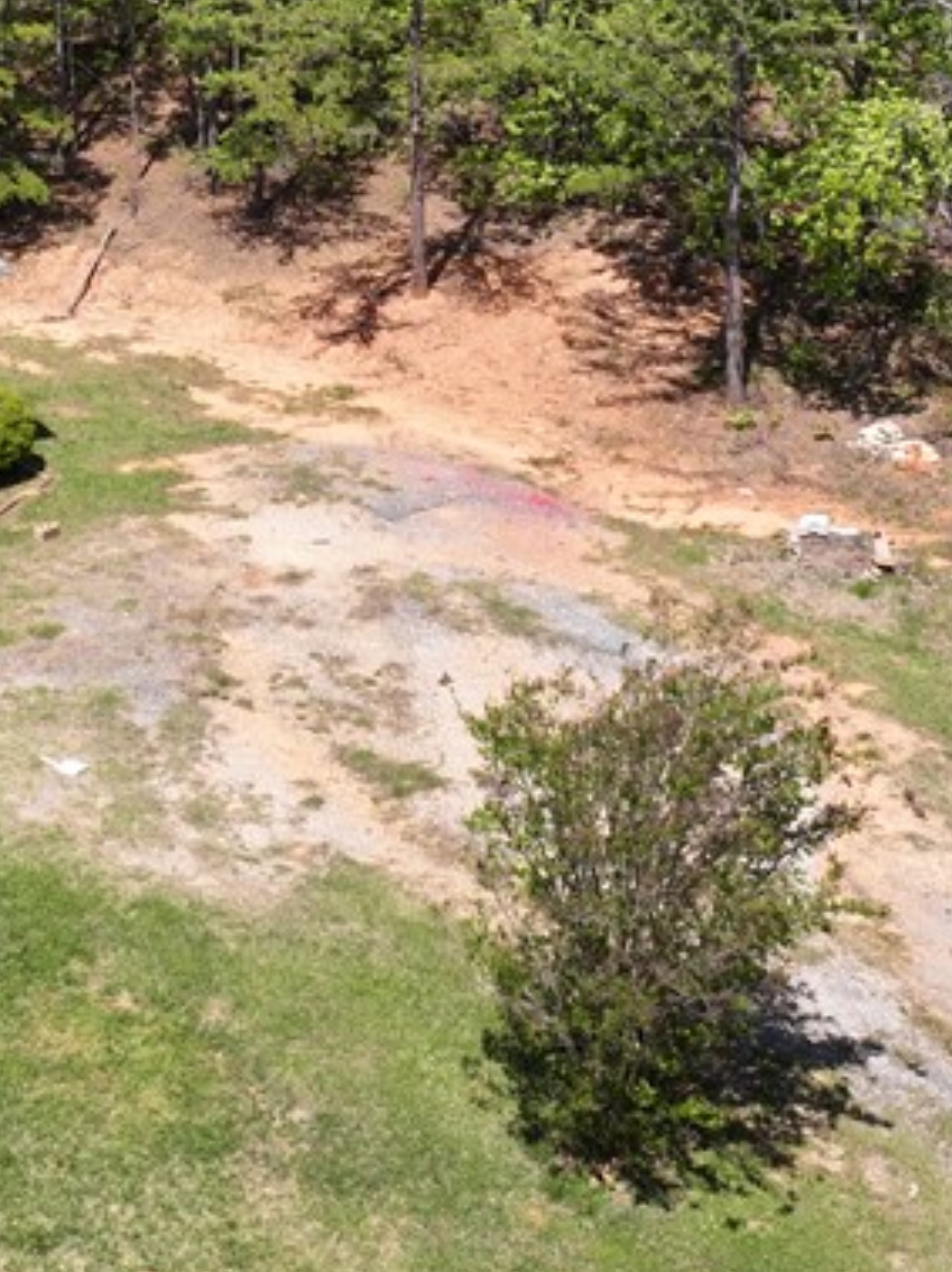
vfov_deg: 28.7
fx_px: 2386
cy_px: 126
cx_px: 101
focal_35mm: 65
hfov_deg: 22.1
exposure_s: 1/160
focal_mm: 12.29
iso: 100
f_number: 2.8
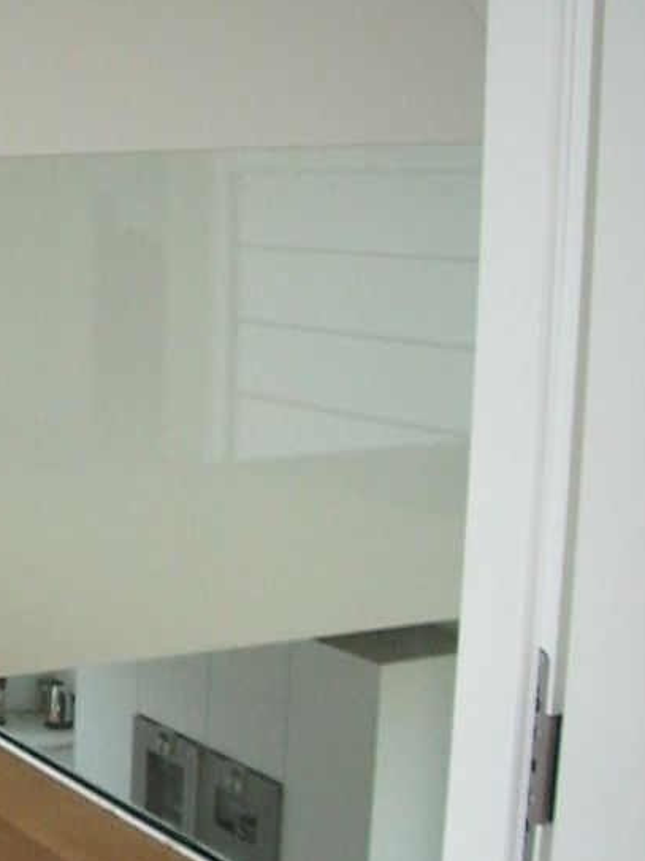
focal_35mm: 70
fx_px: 1740
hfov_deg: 20.3
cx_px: -10
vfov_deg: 27.8
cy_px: 461
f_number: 2.7
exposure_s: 1/50
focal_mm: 6.2
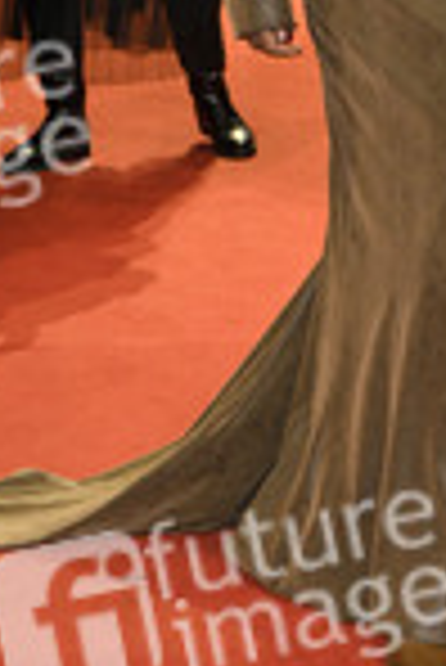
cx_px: 351
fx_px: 2503
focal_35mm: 135
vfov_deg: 14.8
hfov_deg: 10.2
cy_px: -76
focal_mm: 50
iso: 1250
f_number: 5
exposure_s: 1/160
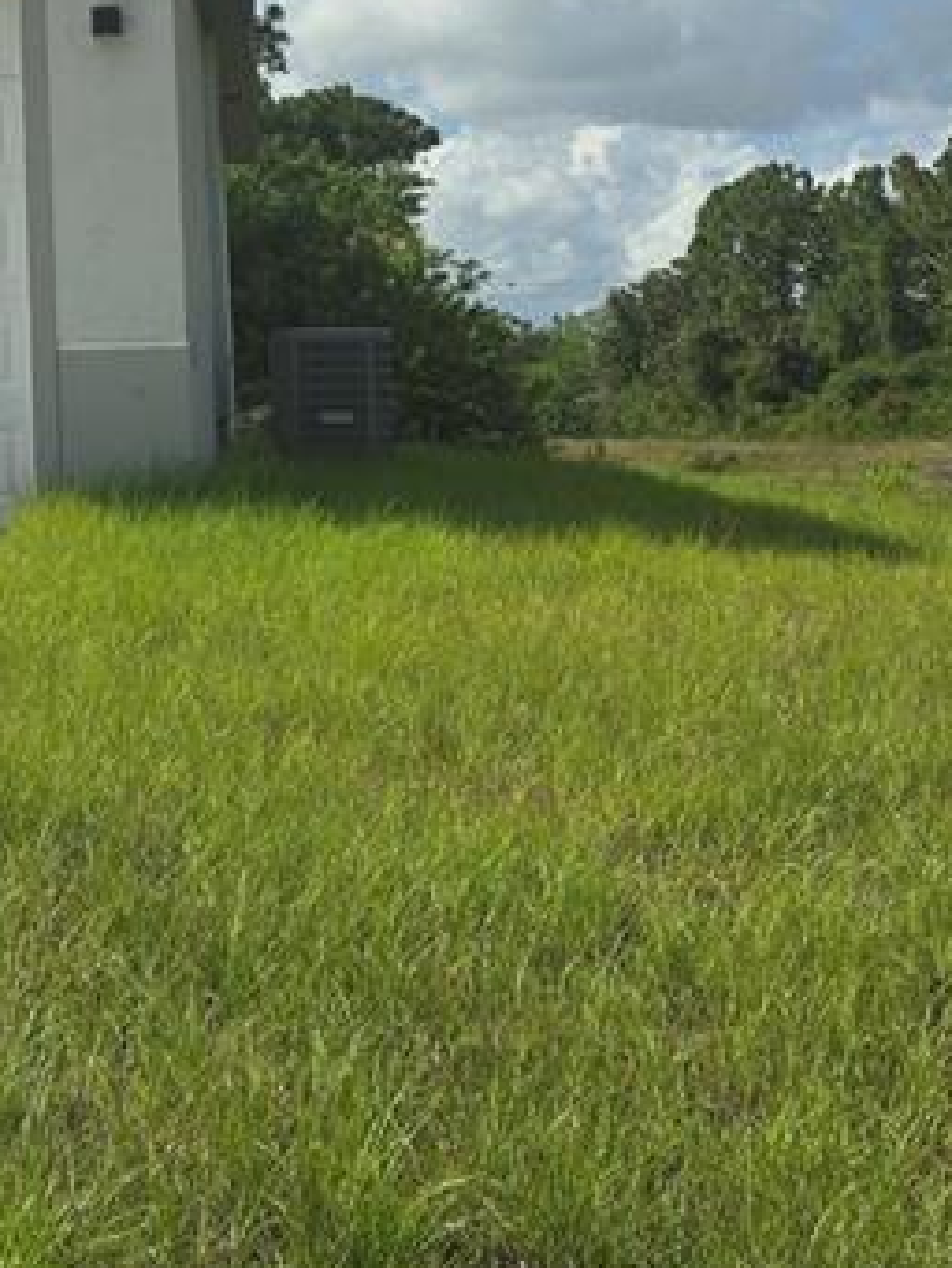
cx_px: -86
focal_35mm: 81
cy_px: -15
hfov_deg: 17.6
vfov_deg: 23.1
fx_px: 2968
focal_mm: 6.3
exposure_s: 1/1714
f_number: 1.7
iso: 12
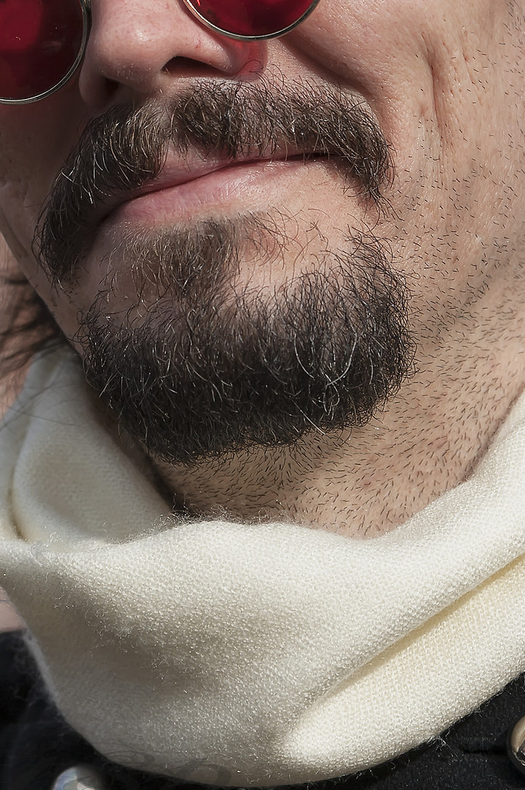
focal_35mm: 327
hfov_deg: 4.2
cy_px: 96
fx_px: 7169
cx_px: 237
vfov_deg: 6.3
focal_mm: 140
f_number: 5.6
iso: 200
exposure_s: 1/1000
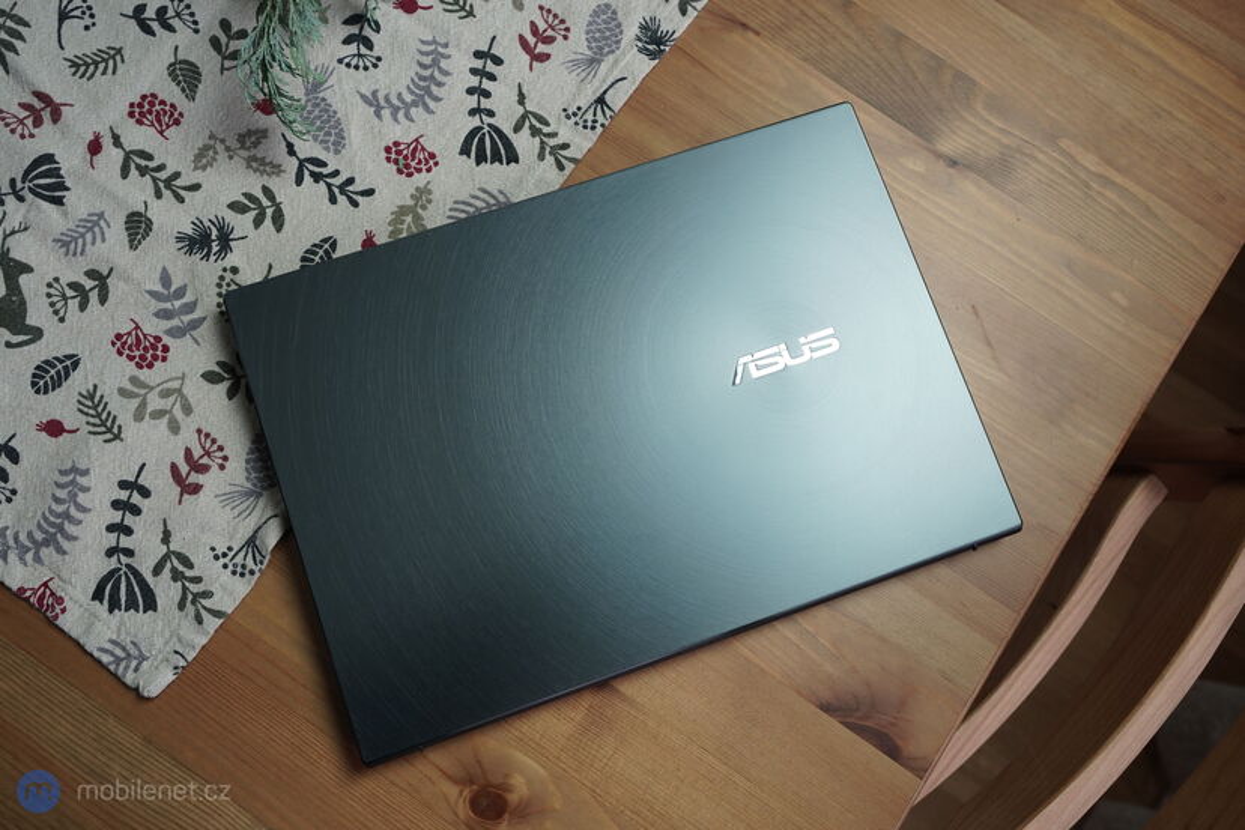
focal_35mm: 31
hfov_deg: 60.3
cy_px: 415
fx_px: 1072
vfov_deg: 42.3
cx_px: 622
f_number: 7.1
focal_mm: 31
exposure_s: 1/125
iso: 1000
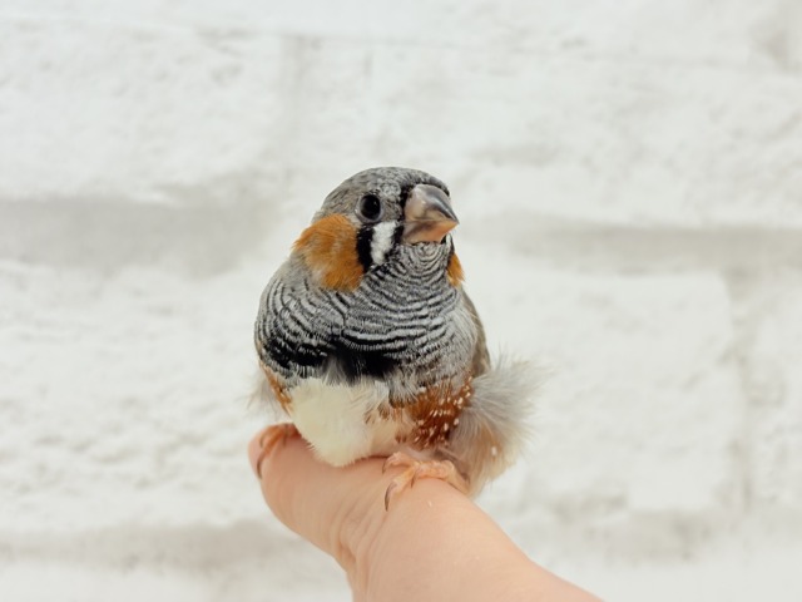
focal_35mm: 52
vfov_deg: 28.0
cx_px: 401
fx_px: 1205
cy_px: 301
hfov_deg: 36.8
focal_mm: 5.96
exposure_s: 1/100
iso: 80
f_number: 1.6
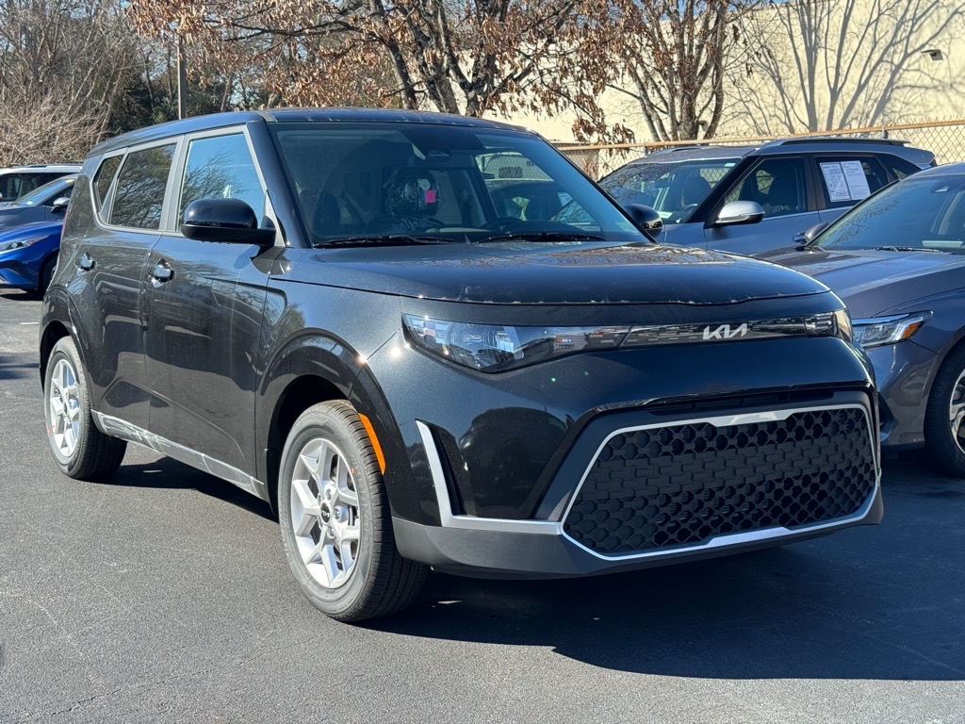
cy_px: 362
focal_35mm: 48
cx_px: 482
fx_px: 1338
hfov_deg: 39.7
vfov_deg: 30.3
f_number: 1.78
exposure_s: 1/1133
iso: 64
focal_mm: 6.76
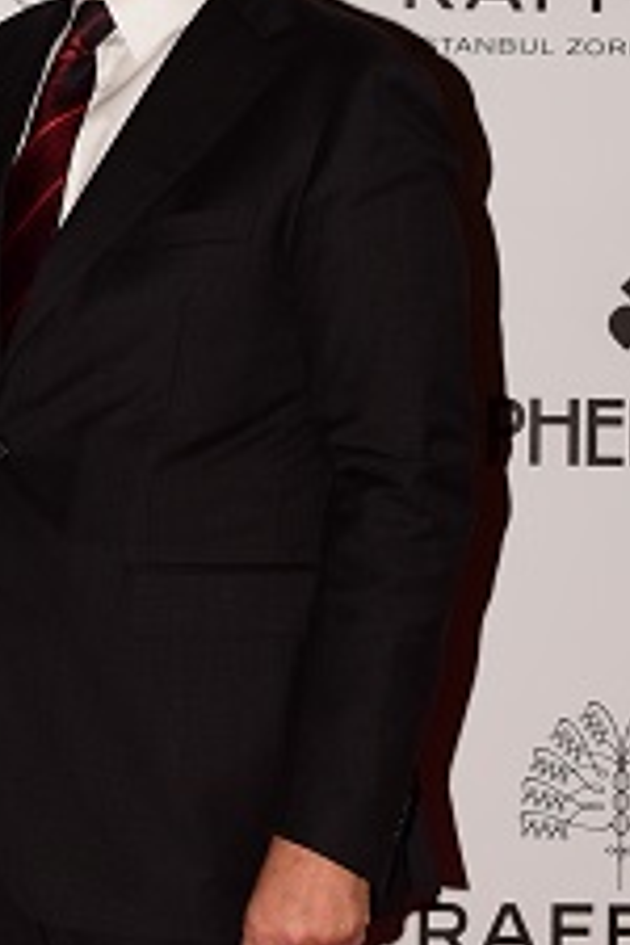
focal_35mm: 138
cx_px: 21
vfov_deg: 14.8
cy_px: 189
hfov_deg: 9.9
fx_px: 3622
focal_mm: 31
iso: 640
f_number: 5.6
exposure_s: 1/250
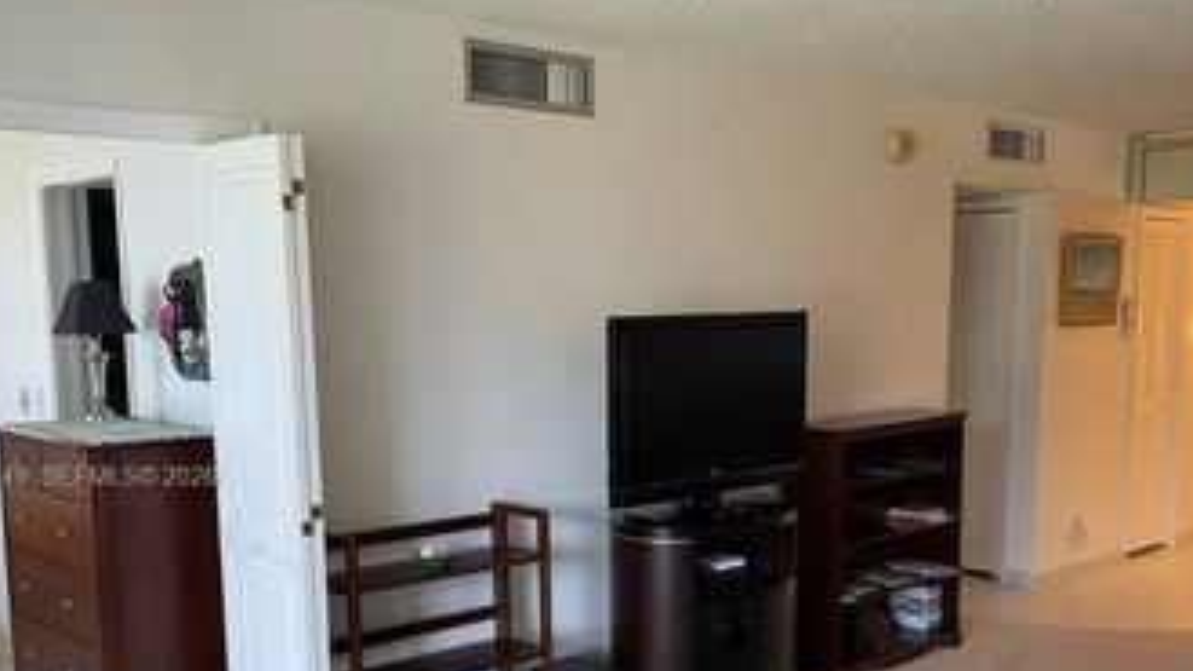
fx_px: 1297
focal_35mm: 41
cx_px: 673
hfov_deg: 49.3
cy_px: 479
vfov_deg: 28.7
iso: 100
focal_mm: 3
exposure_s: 1/60
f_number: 1.8
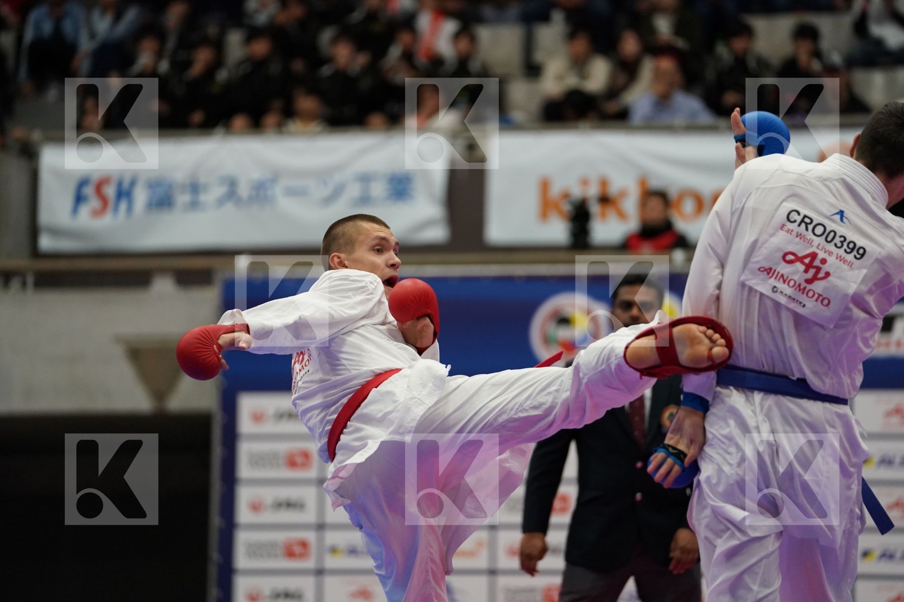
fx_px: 4495
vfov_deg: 7.7
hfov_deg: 11.5
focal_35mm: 179
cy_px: 301
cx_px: 452
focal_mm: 179
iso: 3200
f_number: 2.8
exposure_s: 1/1000
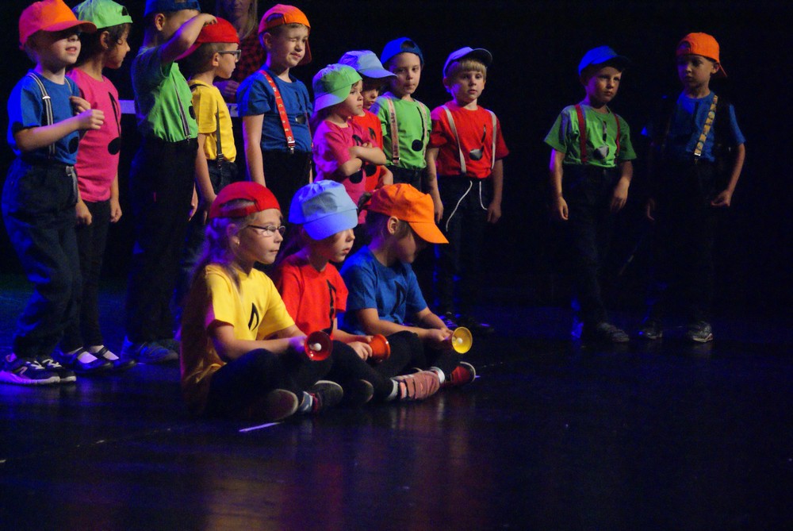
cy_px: 266
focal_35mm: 105
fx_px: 2315
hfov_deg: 19.4
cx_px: 396
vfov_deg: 13.1
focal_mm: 70
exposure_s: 1/80
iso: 3200
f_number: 5.6
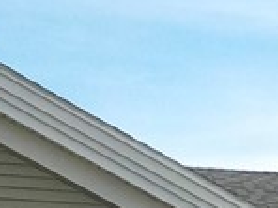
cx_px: 637
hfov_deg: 8.7
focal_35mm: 208
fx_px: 1670
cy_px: 506
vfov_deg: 6.8
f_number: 3.3
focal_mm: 4.1
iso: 125
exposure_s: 1/1000
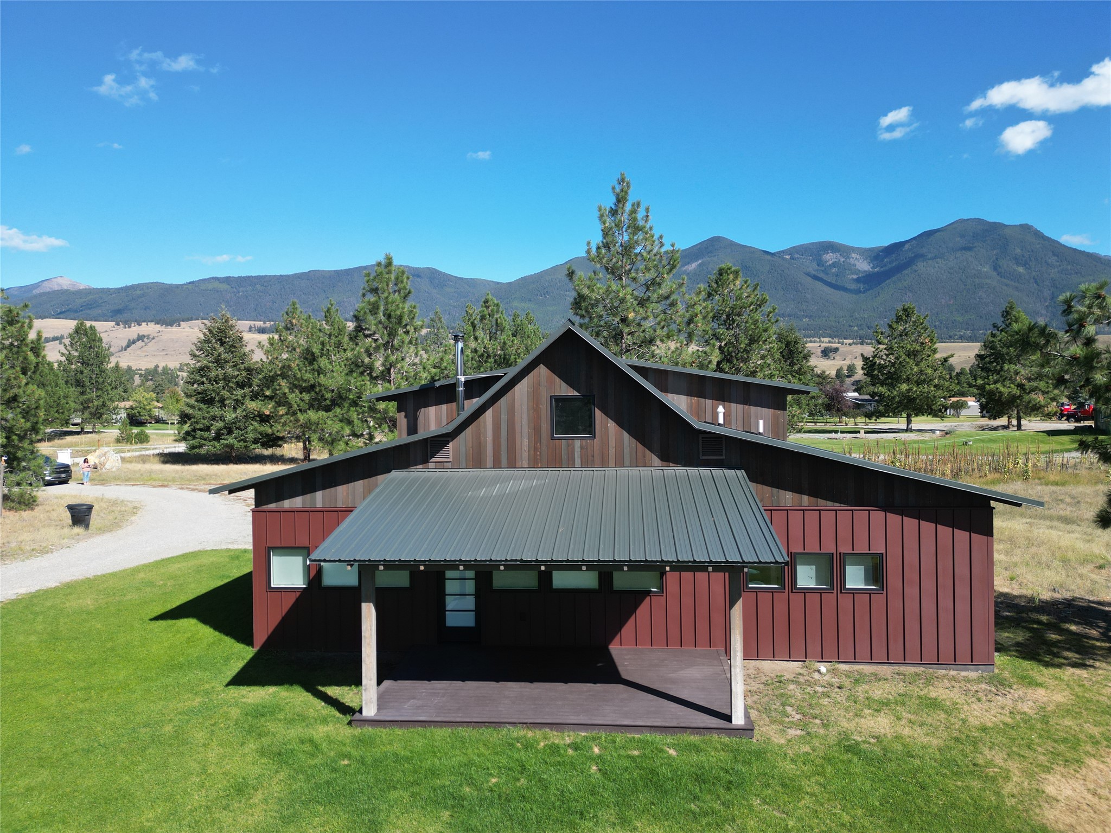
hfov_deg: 71.6
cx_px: 556
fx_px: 770
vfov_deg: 56.8
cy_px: 416
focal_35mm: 24
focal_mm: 6.72
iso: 110
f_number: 1.7
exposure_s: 1/1600
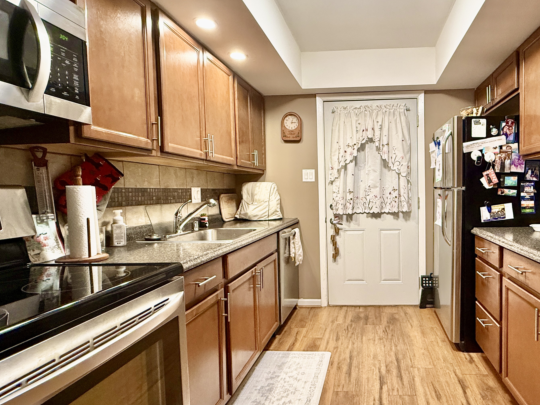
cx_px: 357
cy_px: 206
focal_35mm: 21
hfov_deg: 76.6
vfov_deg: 63.4
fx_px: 328
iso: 250
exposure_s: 1/60
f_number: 2.2
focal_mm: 2.22
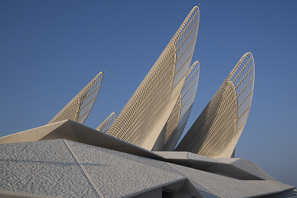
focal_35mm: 36
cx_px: 148
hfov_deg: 53.1
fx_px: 297
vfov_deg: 36.9
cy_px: 99
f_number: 11
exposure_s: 1/125
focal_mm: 36
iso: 64
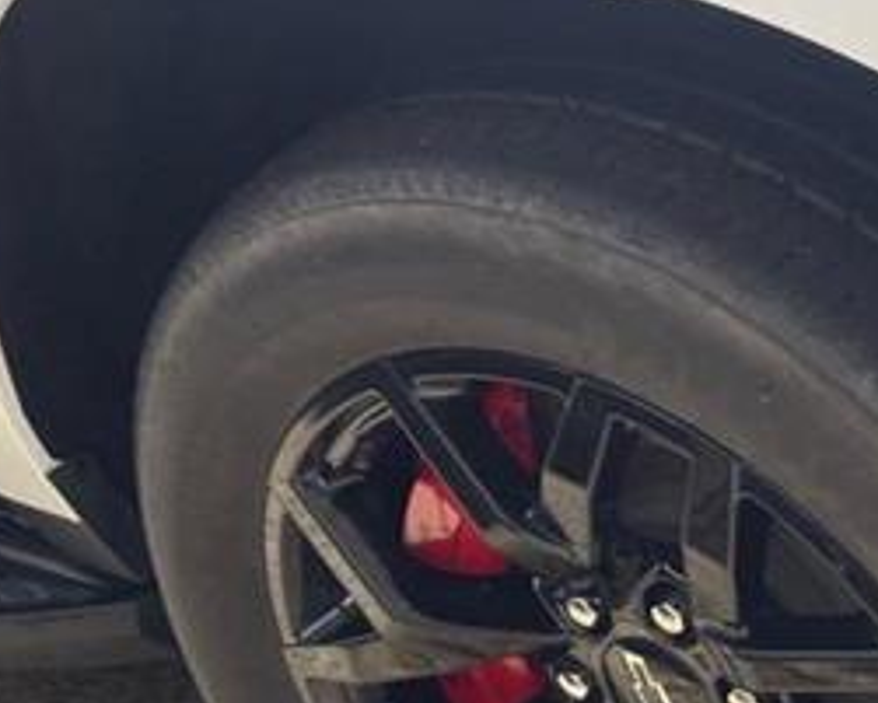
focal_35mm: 94
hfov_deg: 20.1
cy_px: 532
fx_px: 2444
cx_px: 714
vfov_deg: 16.3
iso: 640
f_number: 1.78
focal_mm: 6.76
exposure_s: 1/30
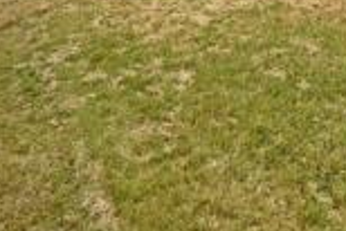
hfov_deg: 47.4
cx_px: 301
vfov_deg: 26.7
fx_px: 356
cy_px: -109
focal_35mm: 37
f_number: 4.5
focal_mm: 8
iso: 200
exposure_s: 1/2000
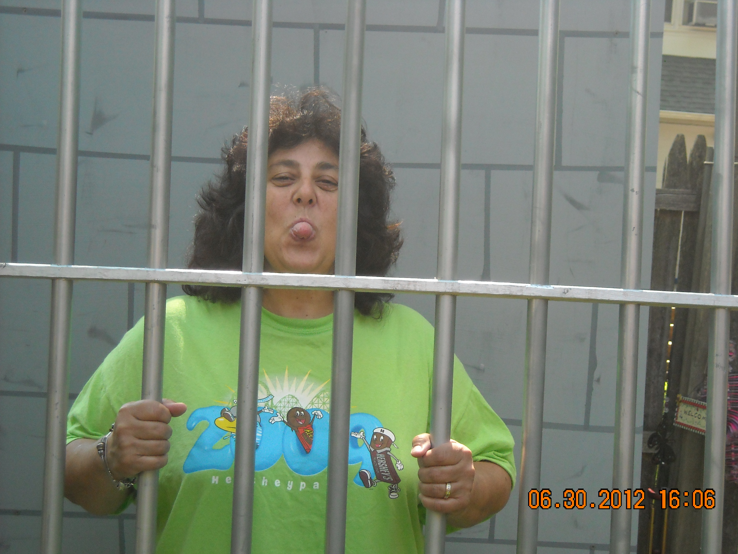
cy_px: 277
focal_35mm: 69
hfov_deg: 28.2
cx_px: 373
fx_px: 1471
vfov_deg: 21.3
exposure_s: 1/250
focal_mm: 11.02
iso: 227
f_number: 3.7
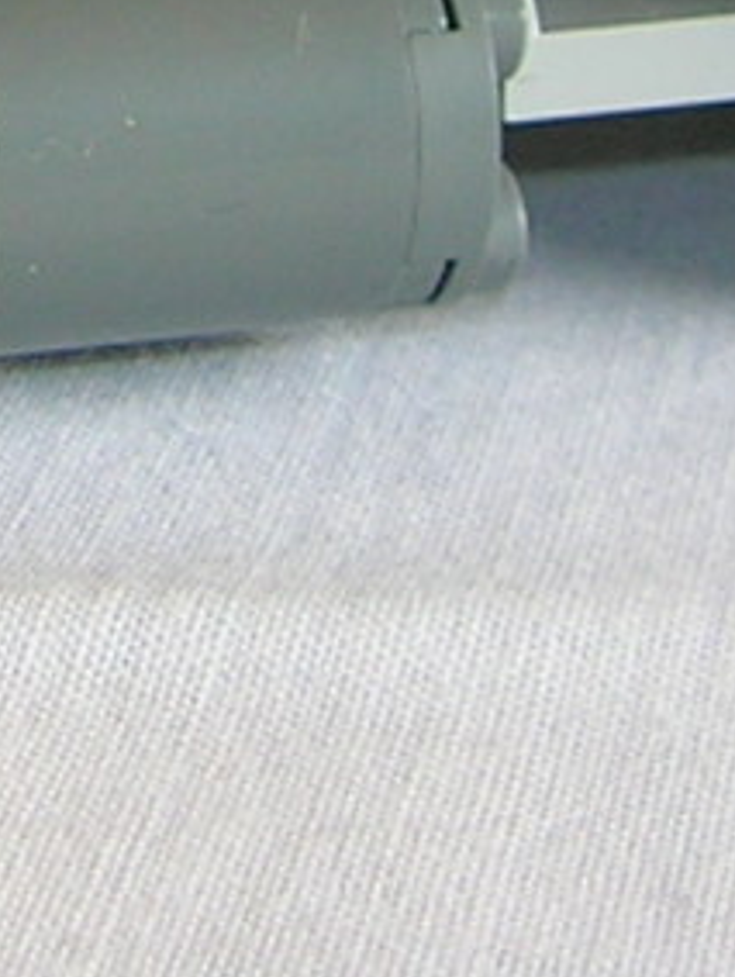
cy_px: -542
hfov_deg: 7.6
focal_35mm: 192
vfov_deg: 9.9
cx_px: -407
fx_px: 5423
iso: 50
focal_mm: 5.7
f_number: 2.9
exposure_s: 1/24.3
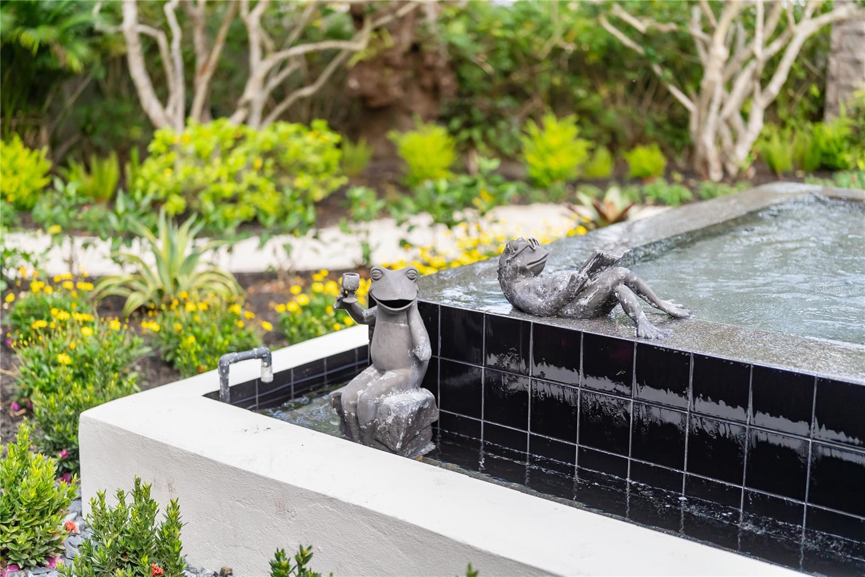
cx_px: 432
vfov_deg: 27.0
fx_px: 1202
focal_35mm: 50
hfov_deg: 39.6
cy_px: 288
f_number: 1.4
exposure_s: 1/3200
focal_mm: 50
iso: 320
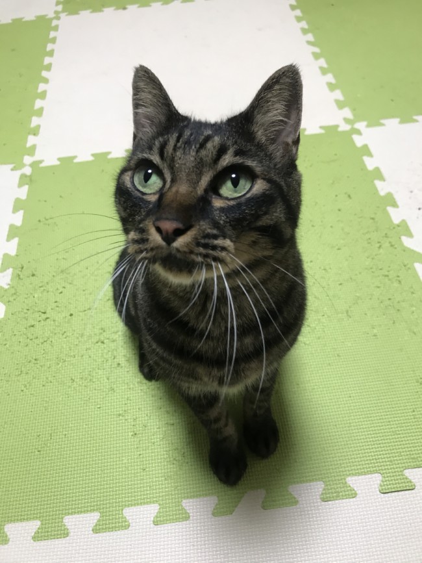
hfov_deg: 49.7
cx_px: 211
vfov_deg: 63.5
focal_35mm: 28
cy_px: 282
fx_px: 455
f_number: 1.8
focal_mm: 3.99
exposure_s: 1/17
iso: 40
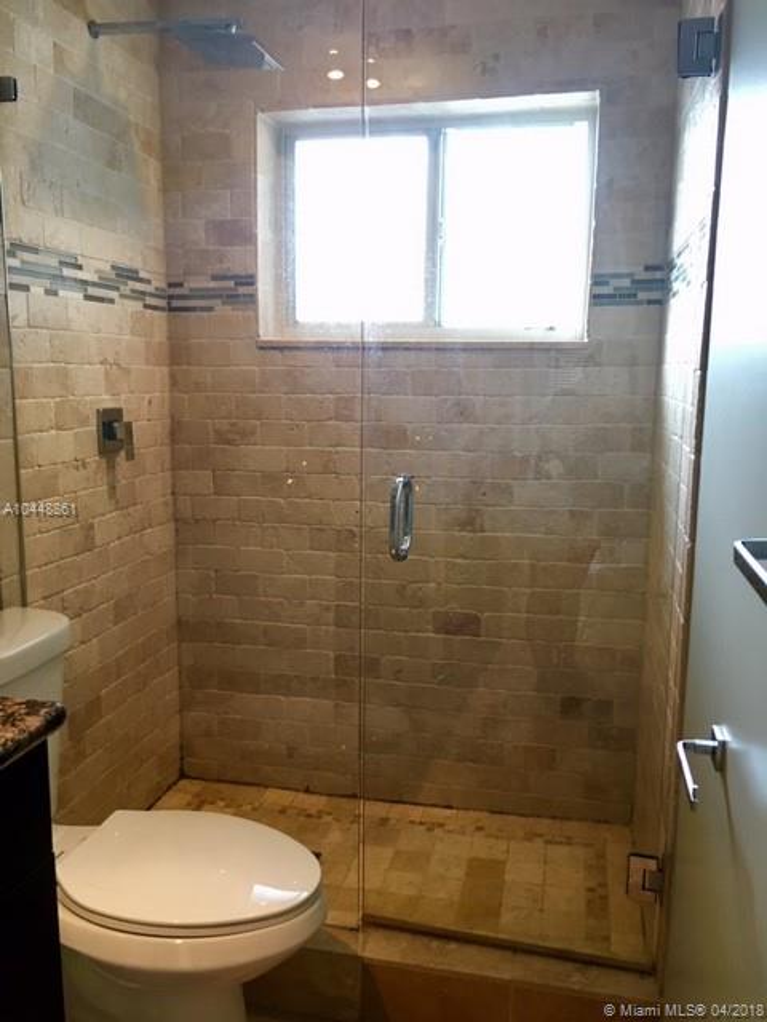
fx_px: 857
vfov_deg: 61.7
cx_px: 384
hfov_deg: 48.2
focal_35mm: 29
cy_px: 511
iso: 125
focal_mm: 4.15
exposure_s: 1/30
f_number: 2.2
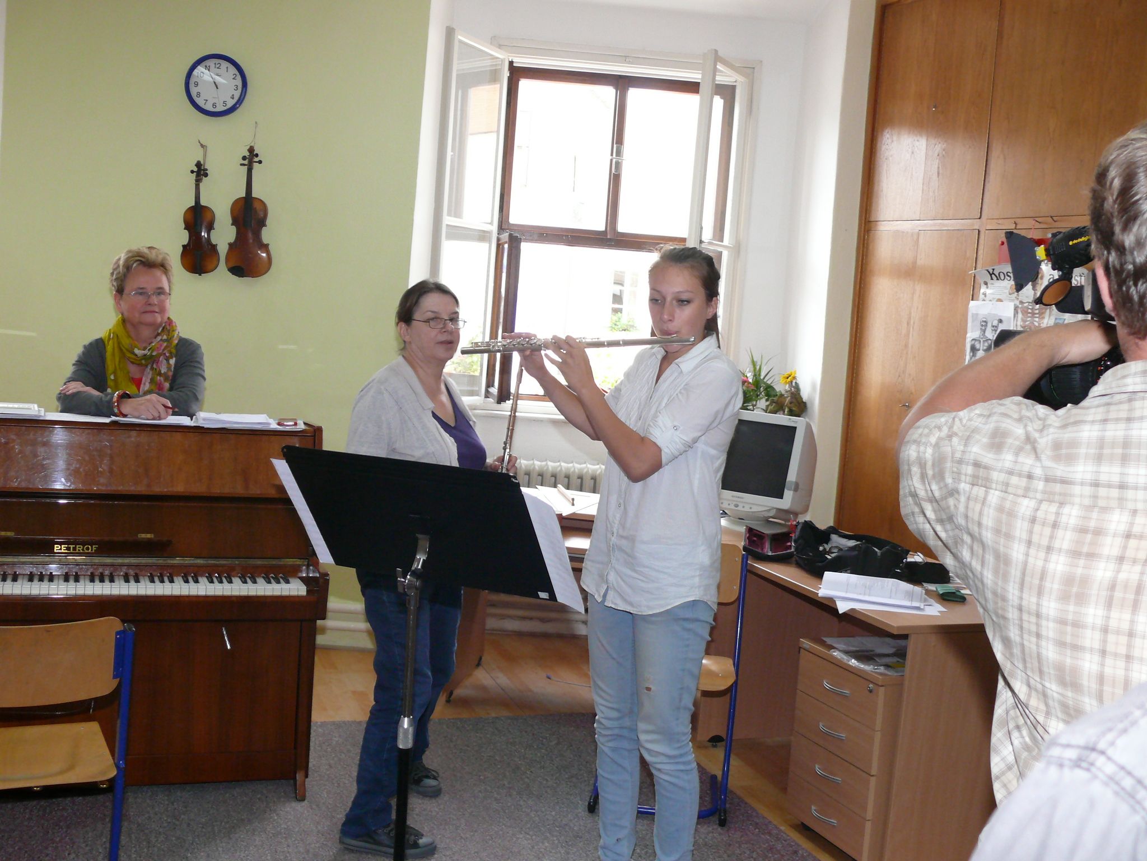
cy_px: 430
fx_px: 1325
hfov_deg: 46.8
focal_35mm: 40
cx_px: 574
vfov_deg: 36.0
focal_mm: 8
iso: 200
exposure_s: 1/100
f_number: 2.8
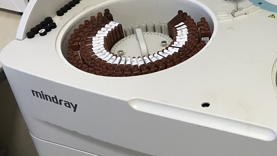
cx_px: 247
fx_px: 411
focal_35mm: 56
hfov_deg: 35.1
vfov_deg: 21.2
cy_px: 35
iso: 100
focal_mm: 3.99
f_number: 1.8
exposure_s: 1/17
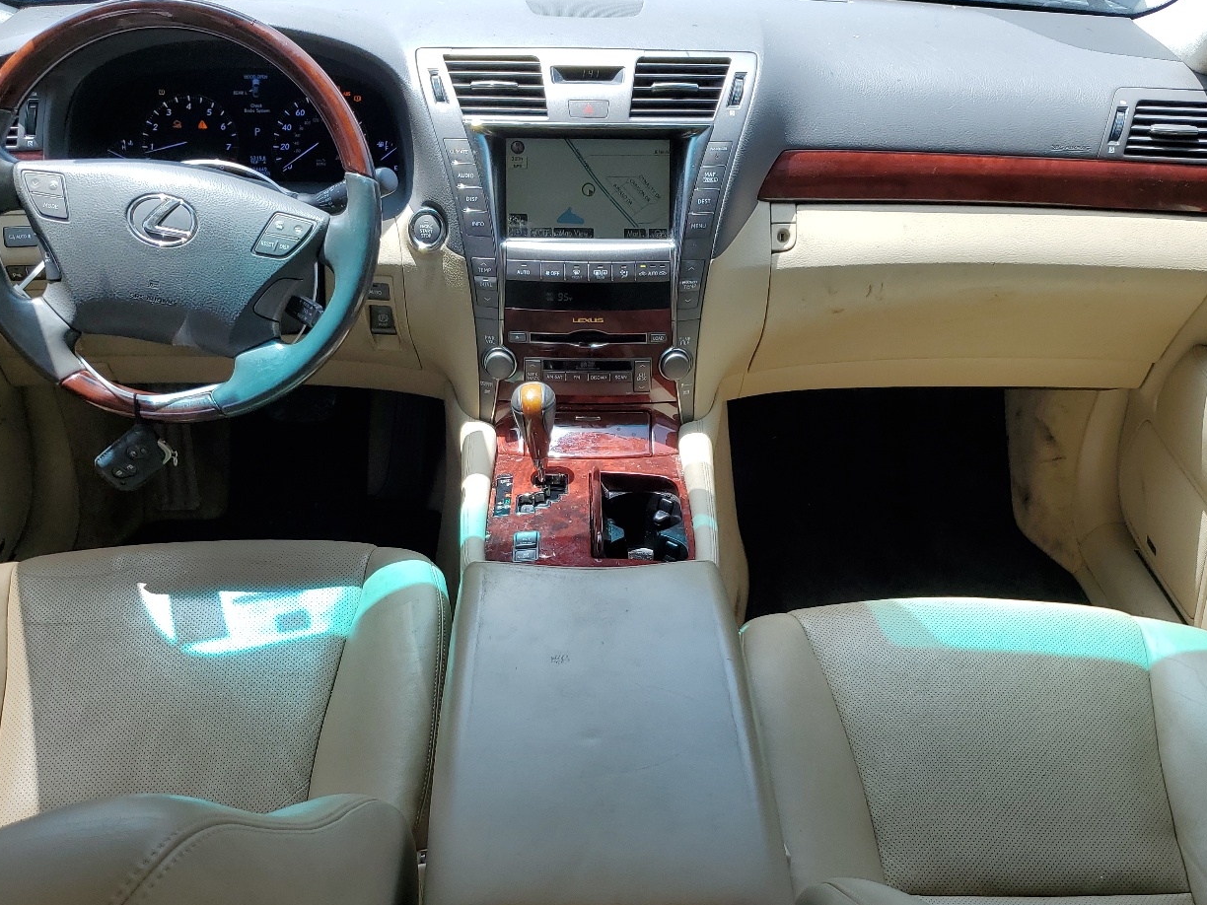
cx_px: 603
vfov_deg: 41.5
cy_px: 557
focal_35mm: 34
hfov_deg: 54.0
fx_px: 1186
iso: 50
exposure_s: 1/625
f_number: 1.5
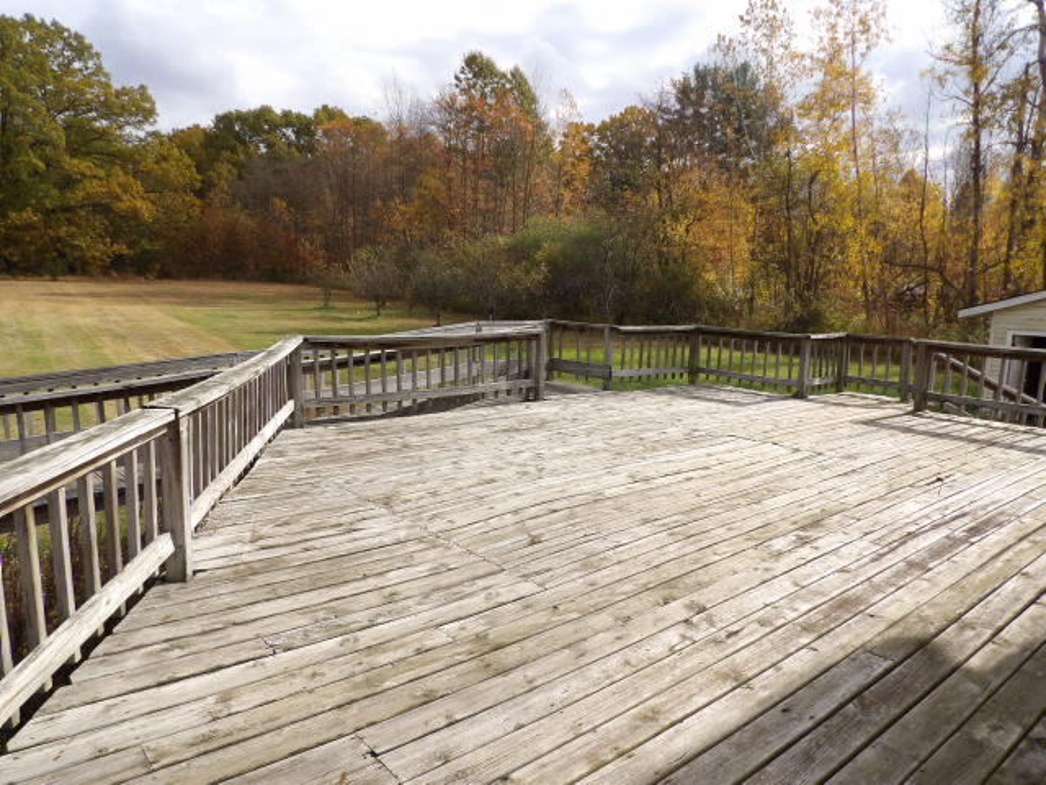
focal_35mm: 24
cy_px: 392
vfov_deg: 56.8
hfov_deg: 71.6
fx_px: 725
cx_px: 523
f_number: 3.2
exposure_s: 1/965
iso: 100
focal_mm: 4.3
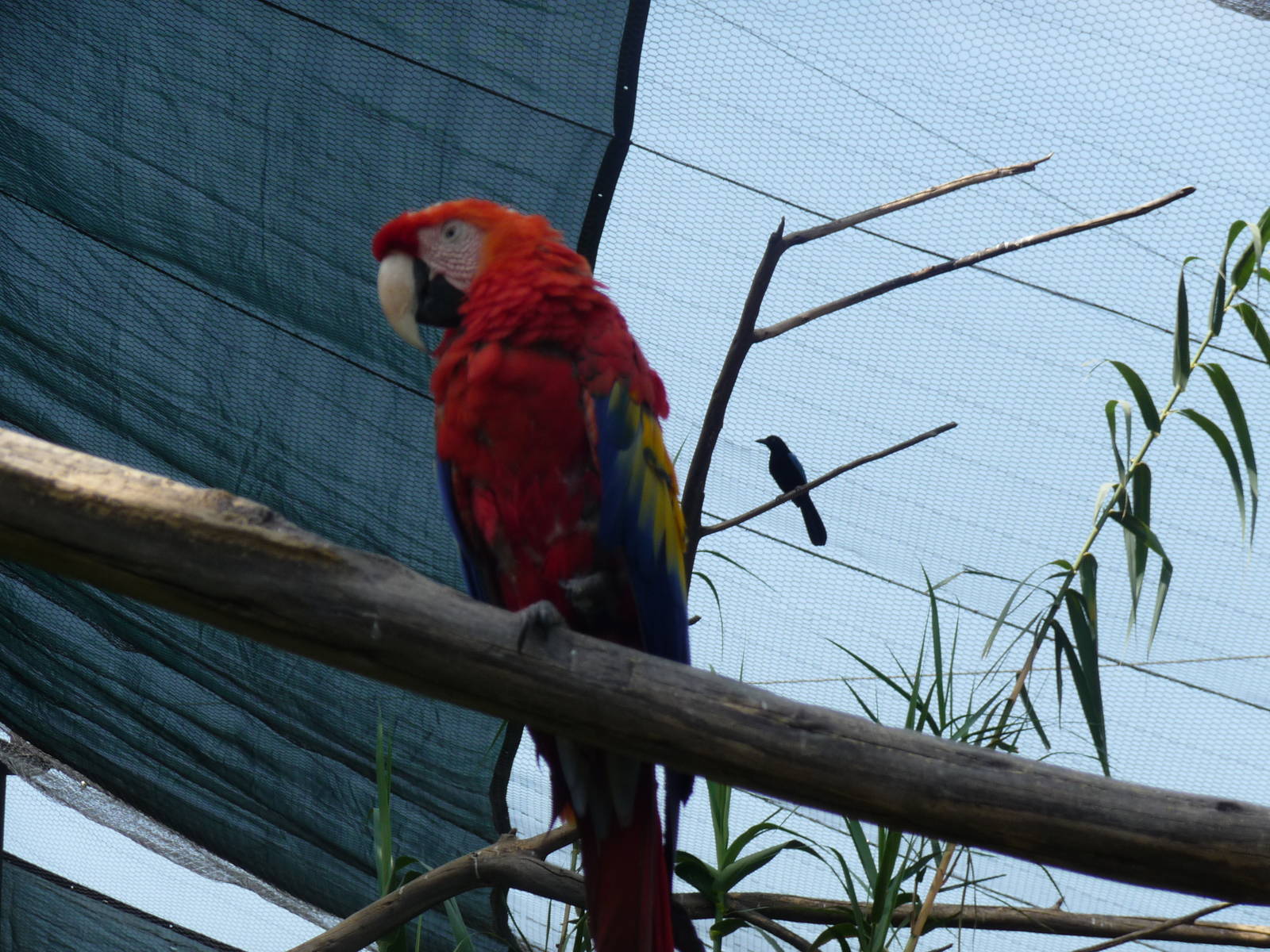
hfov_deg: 12.5
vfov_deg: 9.4
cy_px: 476
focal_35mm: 158
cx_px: 635
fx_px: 5797
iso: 100
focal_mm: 27.1
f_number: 4.8
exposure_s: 1/320
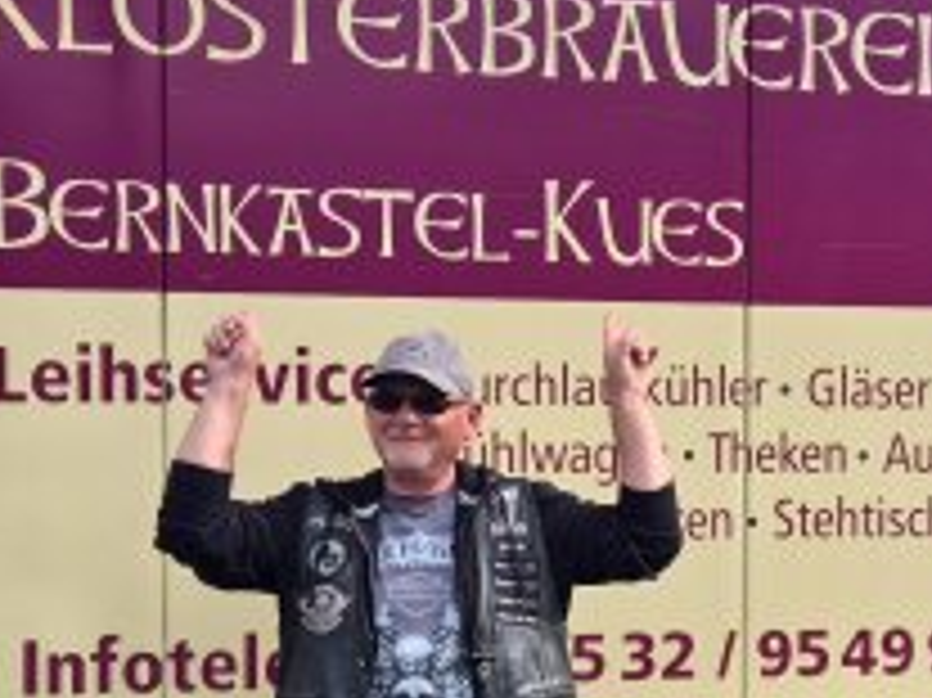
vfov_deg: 19.8
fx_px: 1991
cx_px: 700
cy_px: 464
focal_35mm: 74
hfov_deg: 26.0
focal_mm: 5.4
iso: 25
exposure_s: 1/769
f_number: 1.8
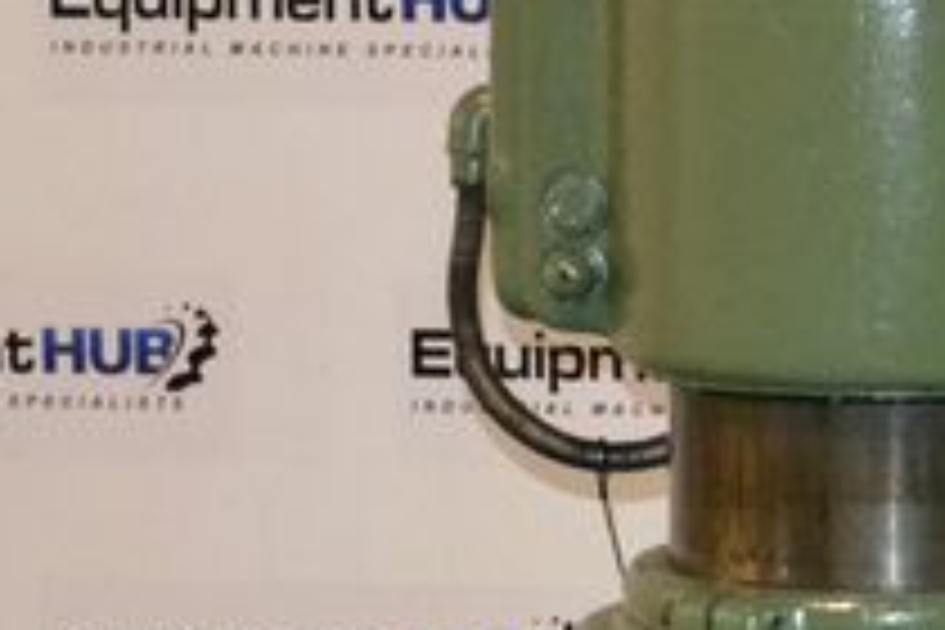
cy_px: 169
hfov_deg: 10.8
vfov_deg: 7.7
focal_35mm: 178
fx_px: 4672
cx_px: 1701
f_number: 3.5
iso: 2200
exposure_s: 1/60
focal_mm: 18
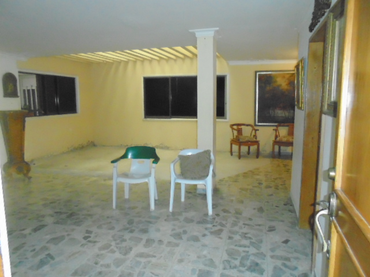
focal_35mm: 26
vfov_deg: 53.1
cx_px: 185
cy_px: 138
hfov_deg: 67.3
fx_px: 278
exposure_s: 1/30
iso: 800
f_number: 3.5
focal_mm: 4.6
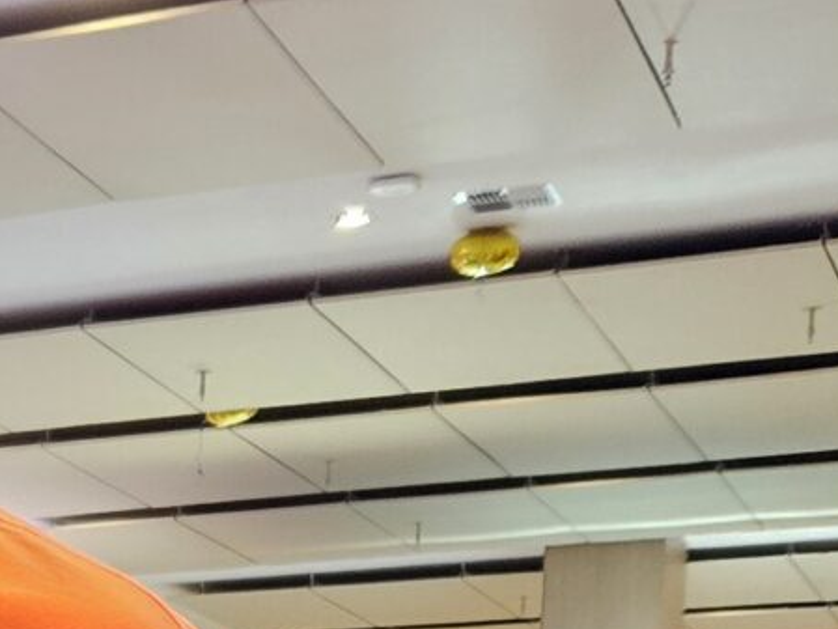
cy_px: 1223
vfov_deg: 10.5
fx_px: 3172
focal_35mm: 131
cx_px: -900
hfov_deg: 12.9
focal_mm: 5.4
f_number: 1.8
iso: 500
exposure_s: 1/50
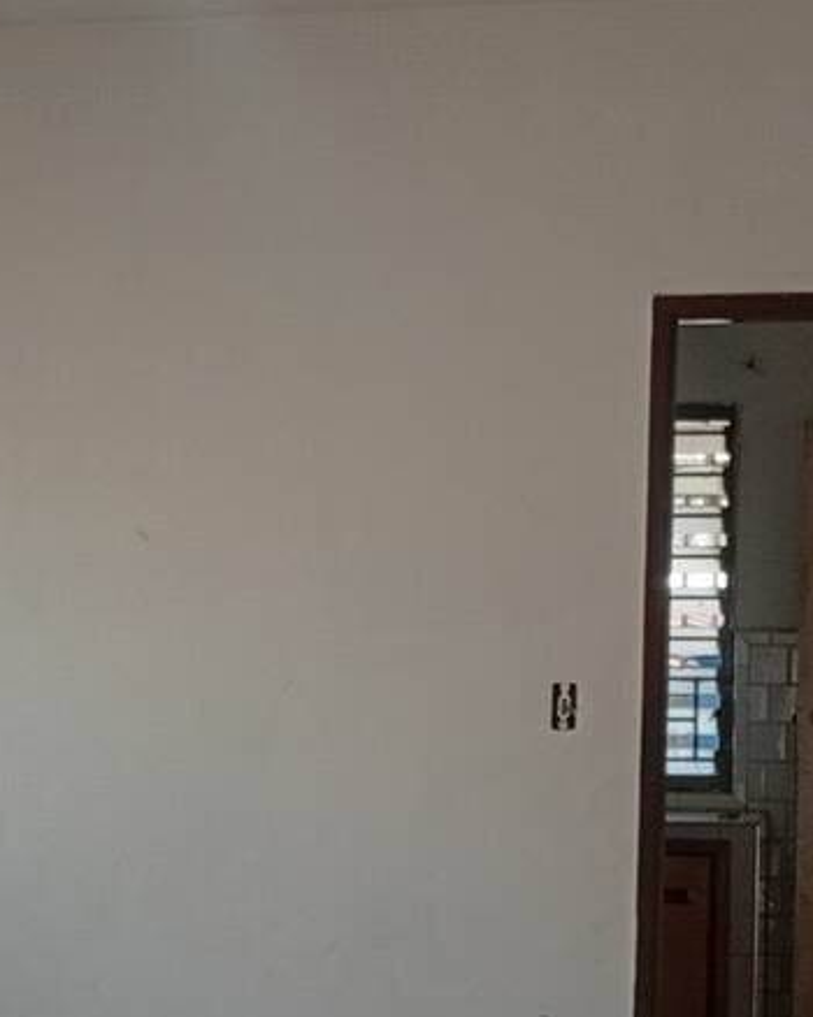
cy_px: 987
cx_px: 216
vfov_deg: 16.8
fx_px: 3371
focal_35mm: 112
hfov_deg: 13.7
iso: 97
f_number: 1.8
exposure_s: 1/50
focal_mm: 3.98
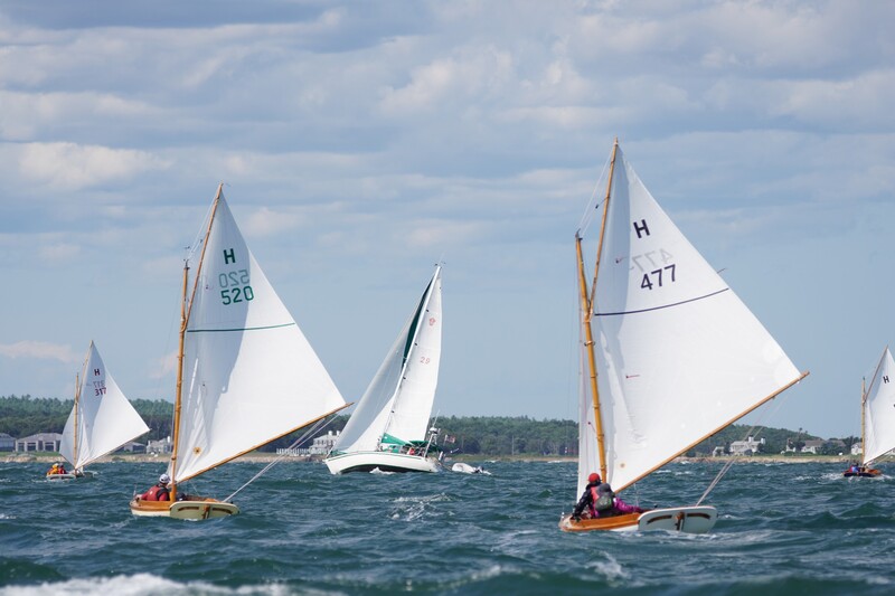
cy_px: 298
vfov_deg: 4.5
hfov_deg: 6.7
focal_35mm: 308
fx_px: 7643
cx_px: 448
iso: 125
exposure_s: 1/1000
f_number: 5.6
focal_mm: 205
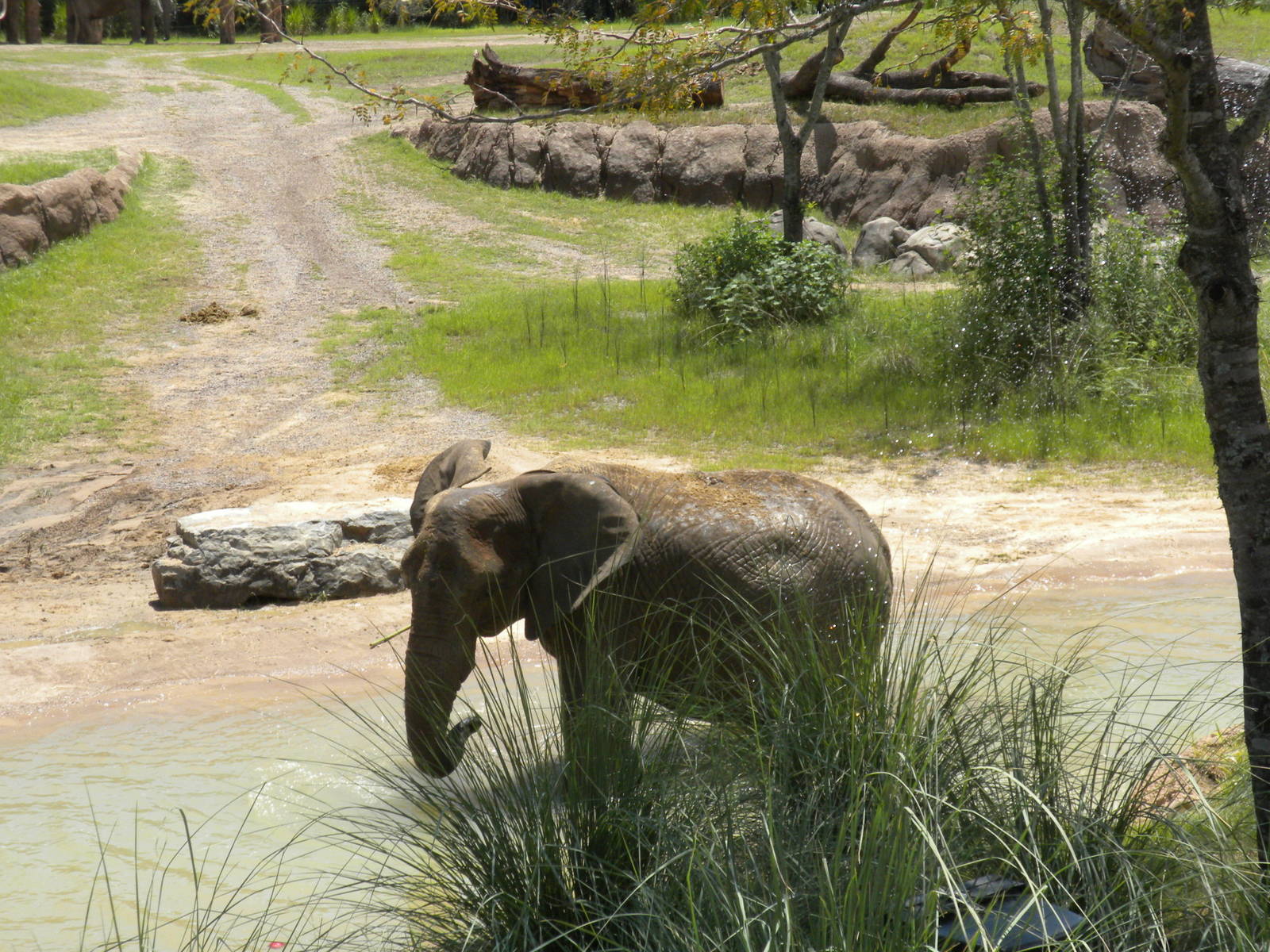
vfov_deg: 20.4
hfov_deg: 27.0
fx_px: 2642
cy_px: 476
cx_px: 635
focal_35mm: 72
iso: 127
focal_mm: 12.7
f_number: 5
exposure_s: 1/597
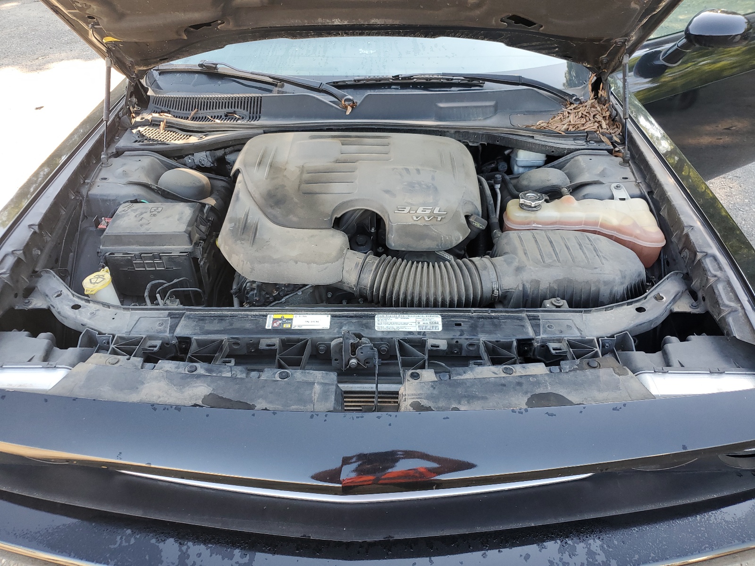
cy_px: 283
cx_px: 378
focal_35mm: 26
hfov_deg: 67.3
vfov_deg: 53.1
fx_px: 567
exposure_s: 1/120
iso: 54
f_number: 1.5
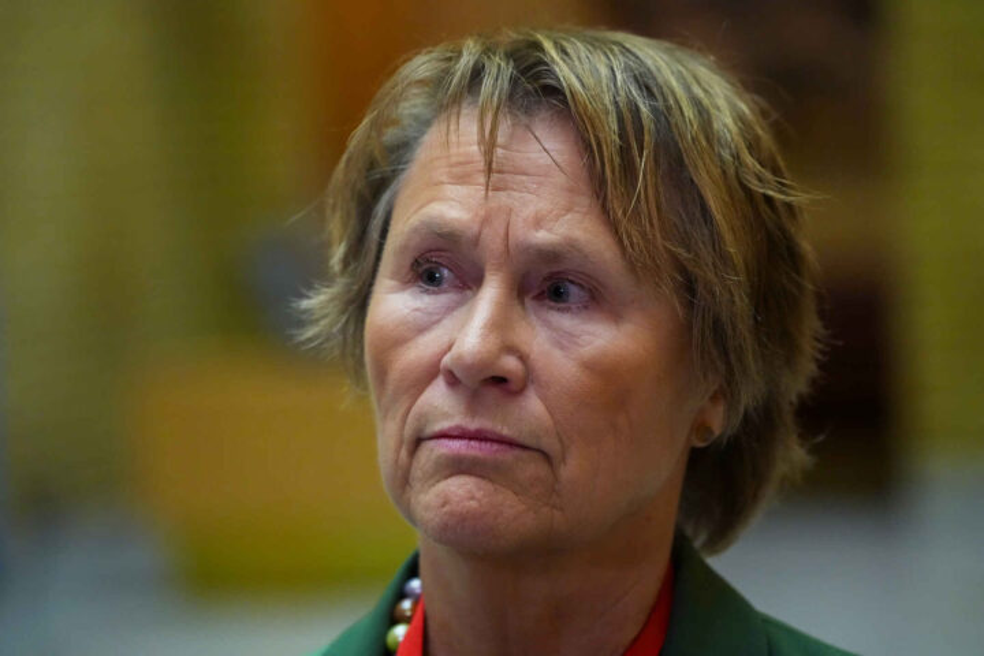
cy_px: 328
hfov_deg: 12.9
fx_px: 4346
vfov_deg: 8.6
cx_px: 492
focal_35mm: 159
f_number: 4
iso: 8000
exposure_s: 1/250
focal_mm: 159
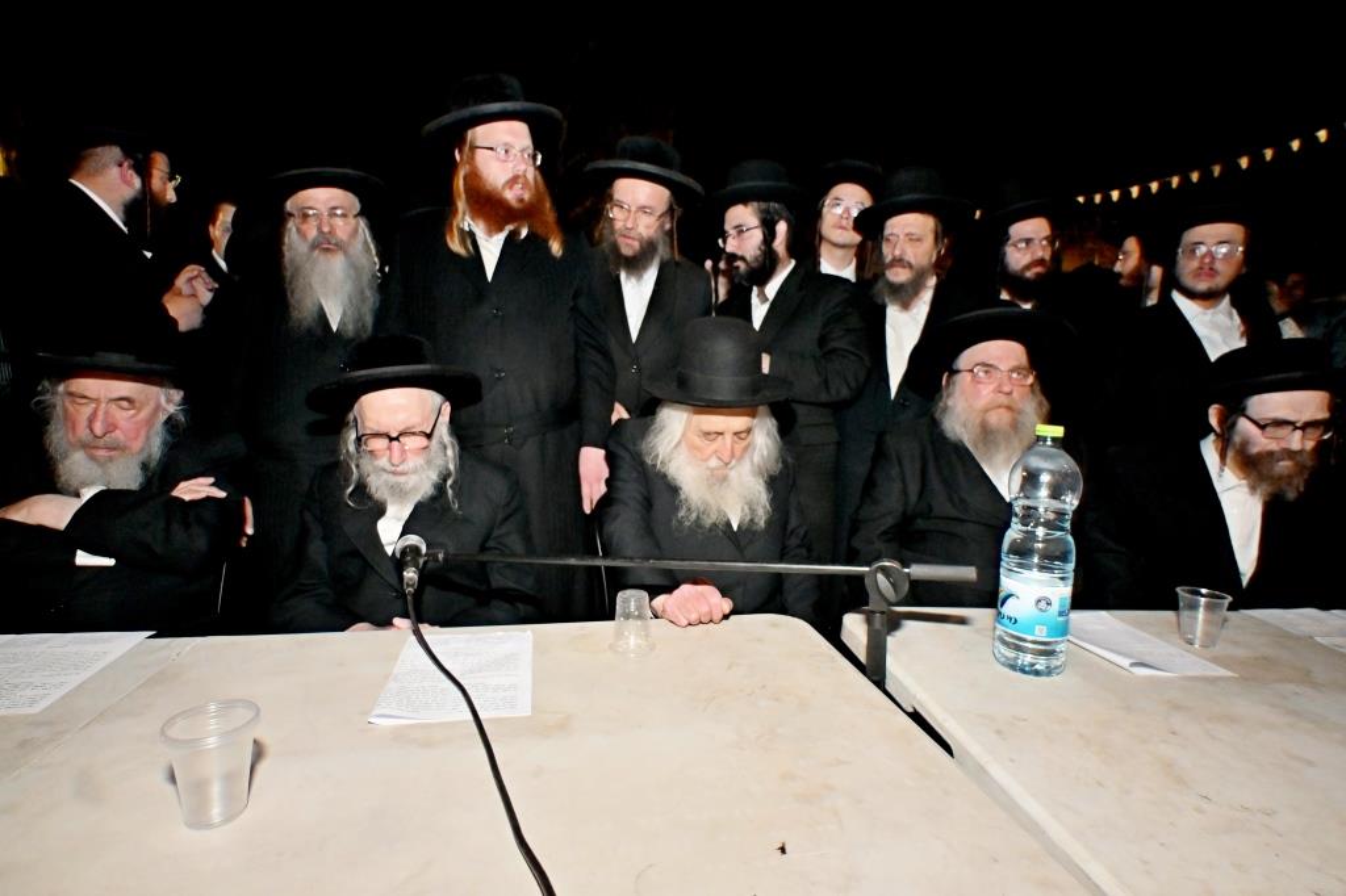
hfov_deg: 90.0
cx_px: 673
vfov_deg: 67.3
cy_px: 448
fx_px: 673
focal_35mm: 18
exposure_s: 1/125
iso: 1000
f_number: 3.5
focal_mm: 12
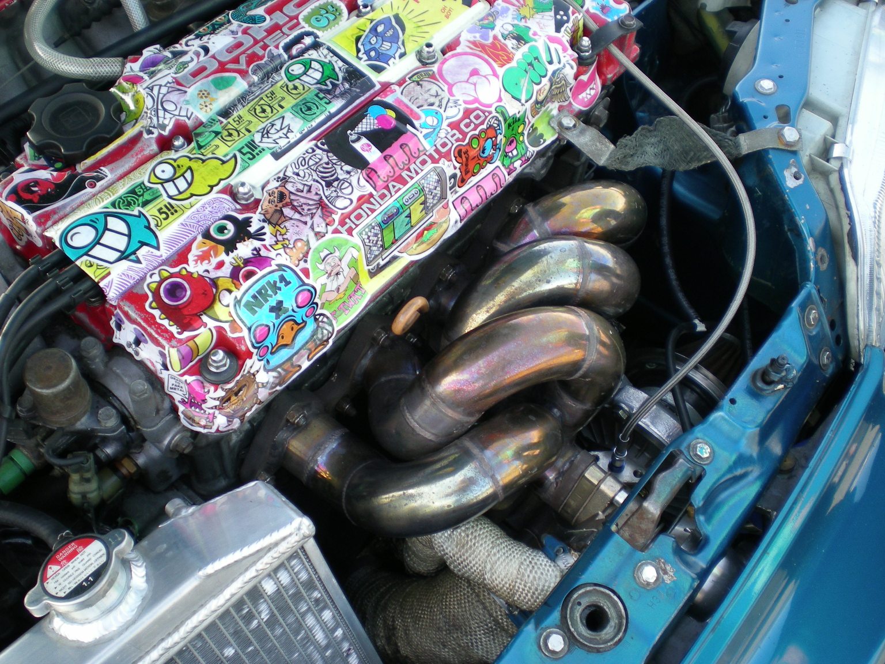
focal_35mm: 38
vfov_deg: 37.7
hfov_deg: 49.0
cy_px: 332
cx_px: 442
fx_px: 972
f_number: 3.1
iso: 50
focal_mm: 6.3
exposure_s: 1/72.5
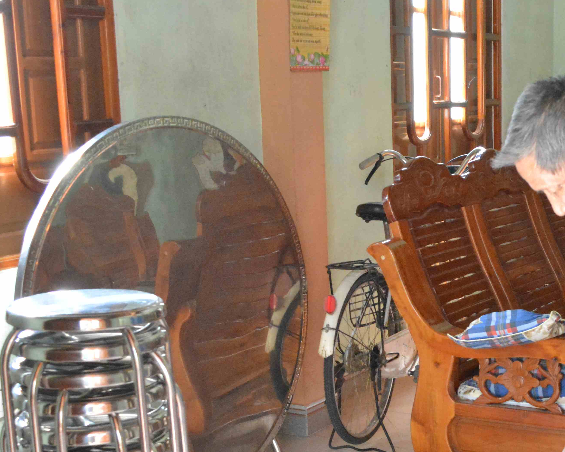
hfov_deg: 25.9
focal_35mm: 71
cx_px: 511
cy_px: 388
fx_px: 1187
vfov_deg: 21.2
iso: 4000
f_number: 5.6
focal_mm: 22
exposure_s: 1/200
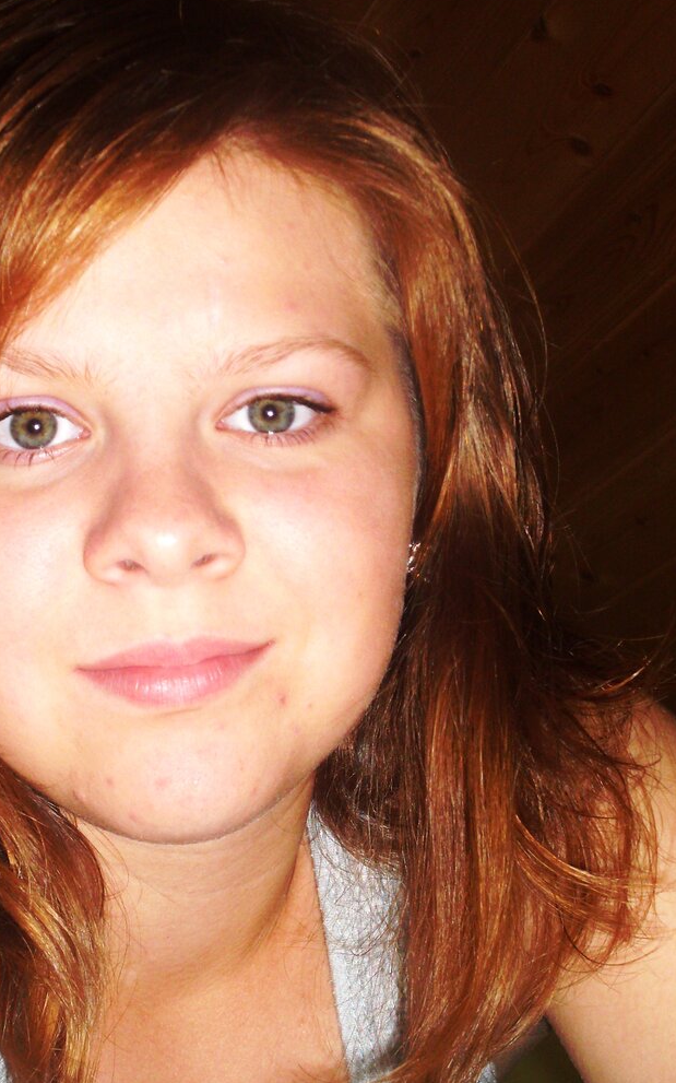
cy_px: 622
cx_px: 278
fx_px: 2271
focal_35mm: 77
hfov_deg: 16.9
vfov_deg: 26.8
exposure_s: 1/45
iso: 100
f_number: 3.4
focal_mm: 9.9
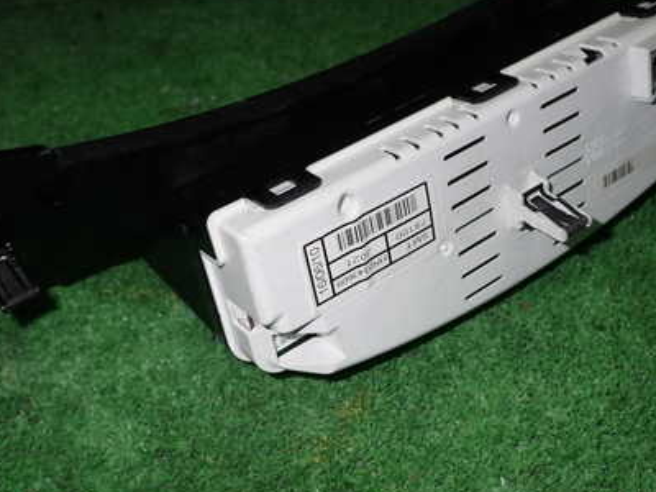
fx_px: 910
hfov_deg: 39.6
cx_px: 297
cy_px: 189
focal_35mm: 48
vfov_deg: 30.2
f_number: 7.1
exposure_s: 1/30
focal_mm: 5.79
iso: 200
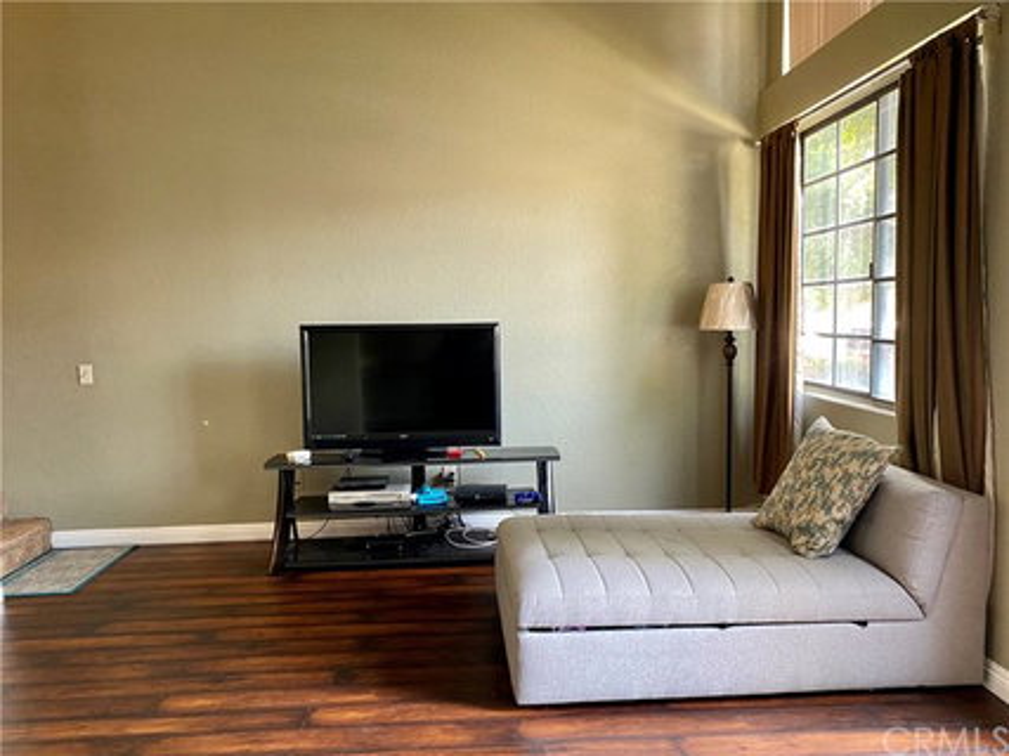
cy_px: 378
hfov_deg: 67.3
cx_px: 504
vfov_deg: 53.0
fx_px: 758
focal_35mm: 26
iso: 250
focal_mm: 4.25
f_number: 1.8
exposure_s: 1/60
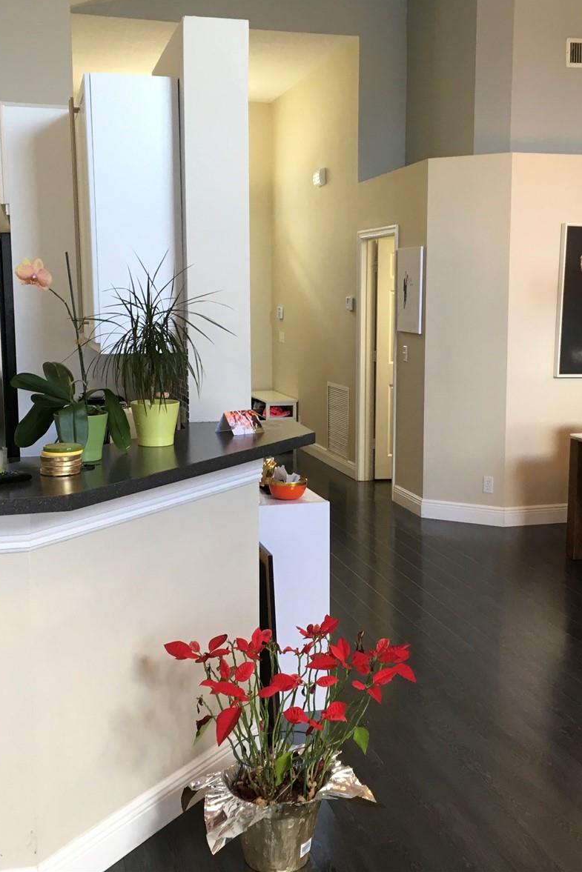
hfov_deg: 32.6
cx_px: 322
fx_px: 994
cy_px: 428
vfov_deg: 47.4
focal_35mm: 41
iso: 64
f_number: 2.2
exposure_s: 1/30
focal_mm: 4.15
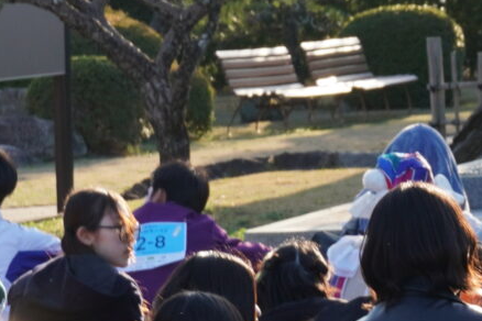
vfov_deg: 4.4
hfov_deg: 6.5
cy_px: -237
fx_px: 4109
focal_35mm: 307
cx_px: 894
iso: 100
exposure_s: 1/100
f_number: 6.3
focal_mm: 35
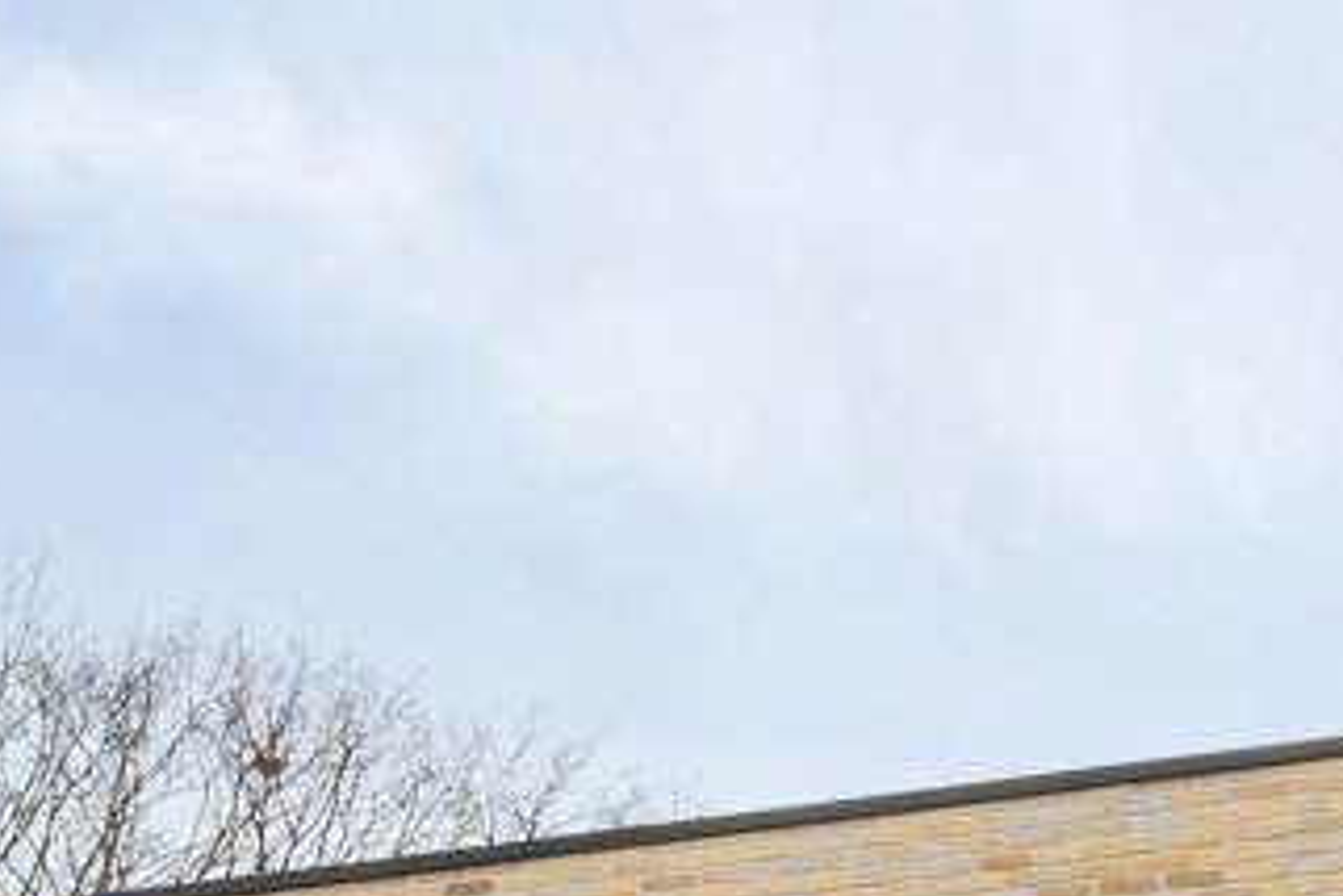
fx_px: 4539
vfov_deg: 10.2
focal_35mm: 122
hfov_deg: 16.7
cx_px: 1138
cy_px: 1930
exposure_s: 1/125
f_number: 9
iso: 320
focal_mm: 18.1
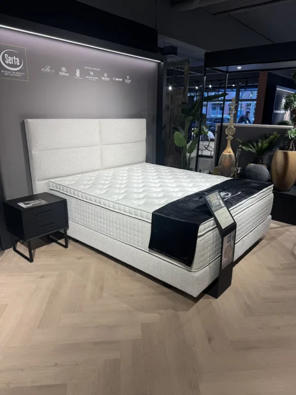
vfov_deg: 71.6
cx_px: 148
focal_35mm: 24
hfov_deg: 56.8
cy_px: 198
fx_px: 274
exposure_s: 1/100
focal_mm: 6.76
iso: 50
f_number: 1.78
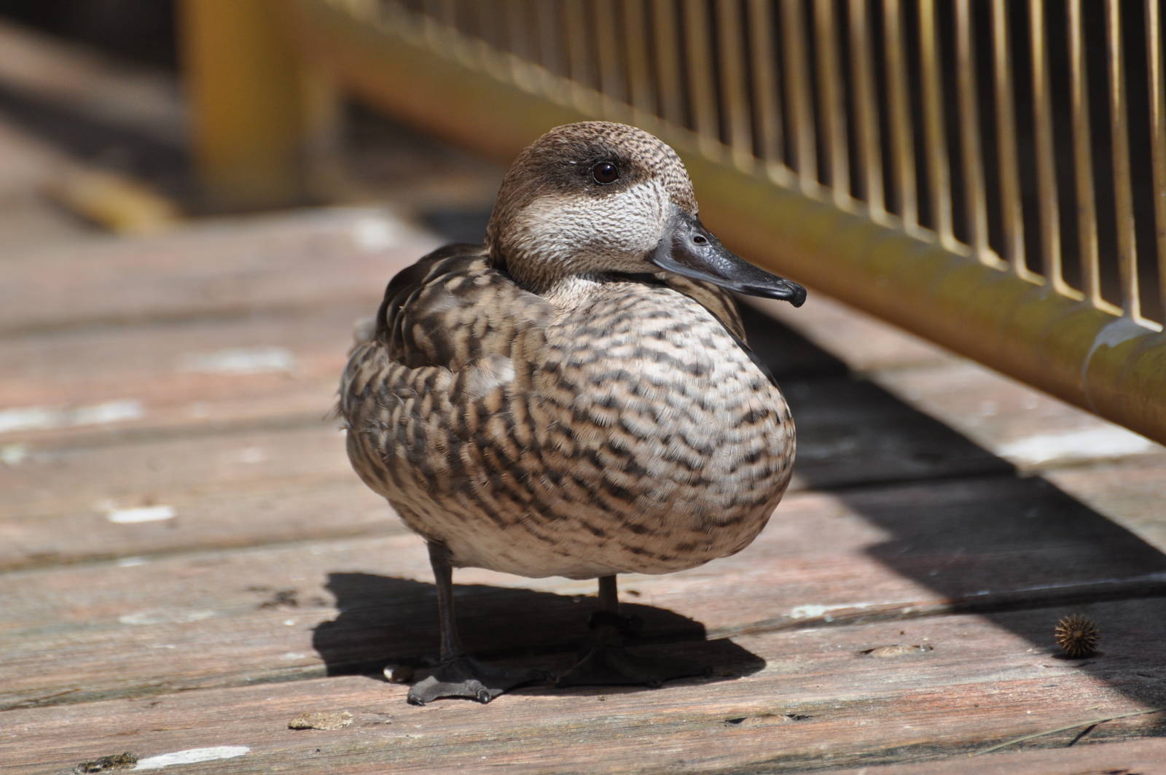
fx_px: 14558
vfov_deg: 3.0
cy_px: 388
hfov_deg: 4.6
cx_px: 583
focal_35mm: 450
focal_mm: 300
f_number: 5.6
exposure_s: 1/1250
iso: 400
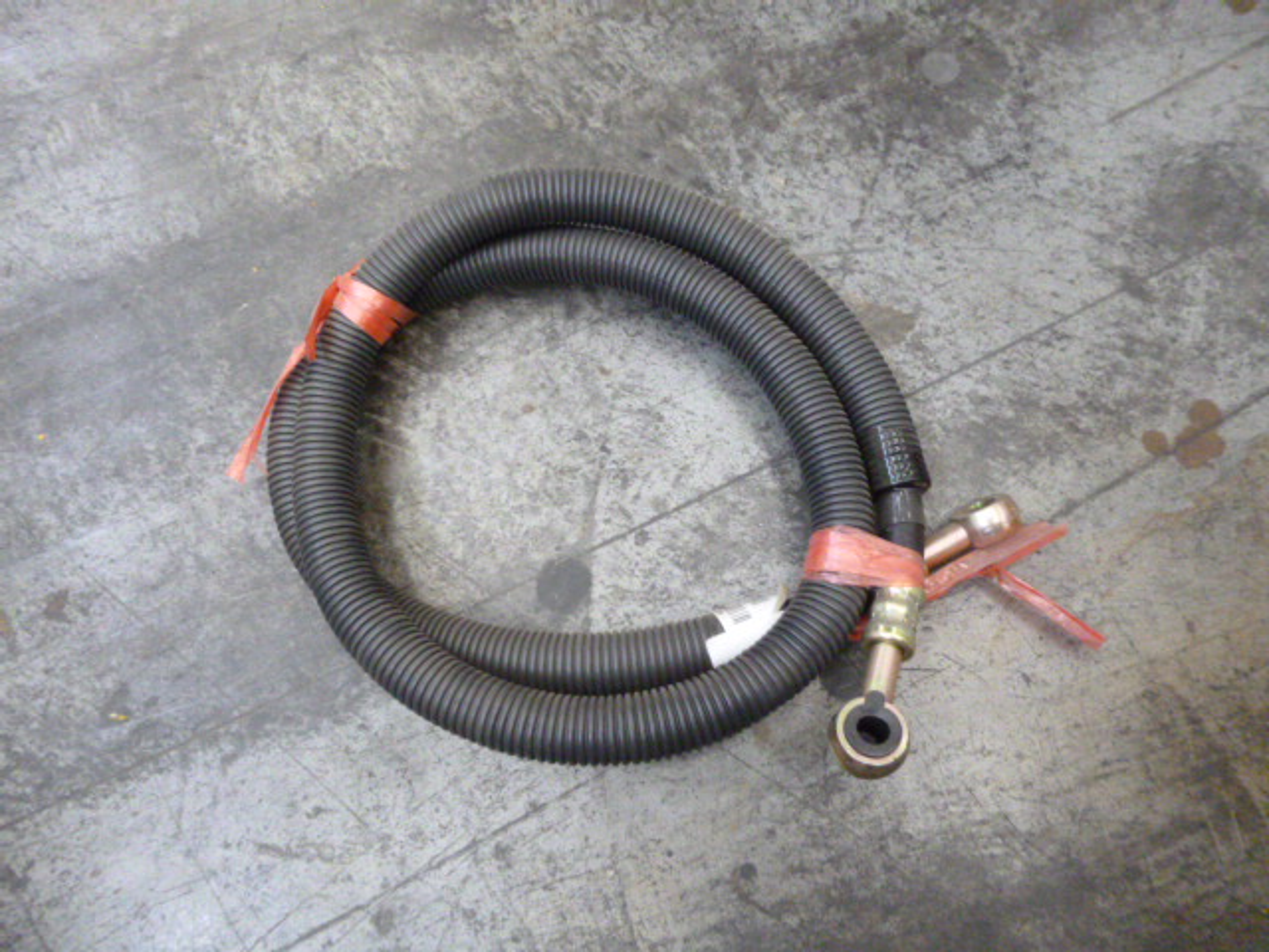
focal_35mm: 25
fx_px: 916
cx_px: 634
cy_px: 476
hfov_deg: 69.4
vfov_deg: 54.9
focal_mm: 4.5
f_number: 3.1
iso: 800
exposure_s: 1/20
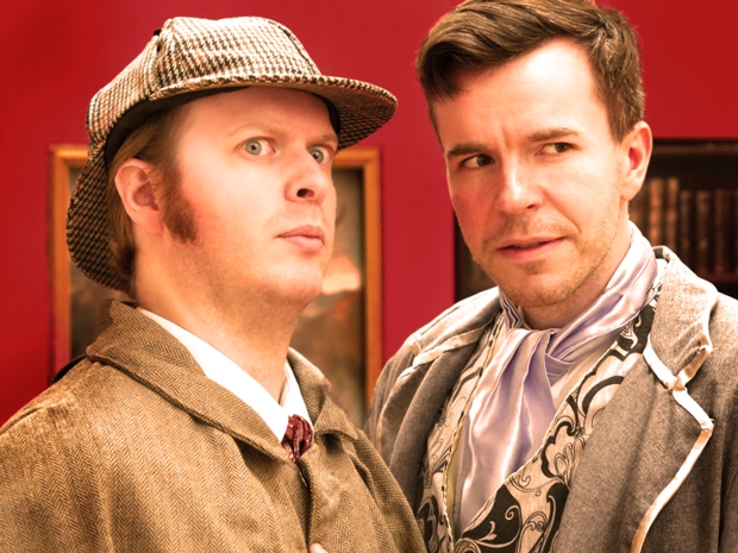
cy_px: 276
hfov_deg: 13.9
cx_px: 369
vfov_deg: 10.4
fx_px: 3027
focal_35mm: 142
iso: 3200
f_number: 4.7
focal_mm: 71
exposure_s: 1/160
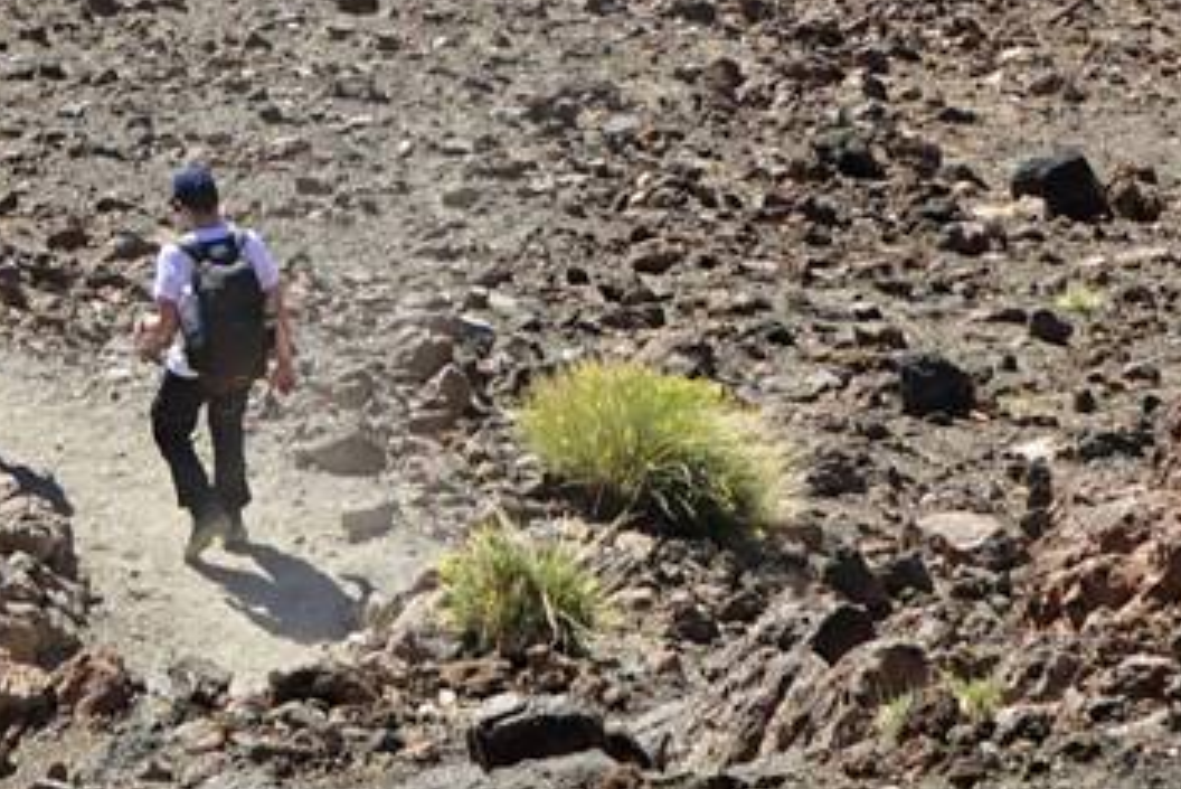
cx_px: 91
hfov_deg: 8.2
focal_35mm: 250
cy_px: -1039
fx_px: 8204
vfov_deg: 5.3
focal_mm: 44
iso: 100
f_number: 10
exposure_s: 1/100
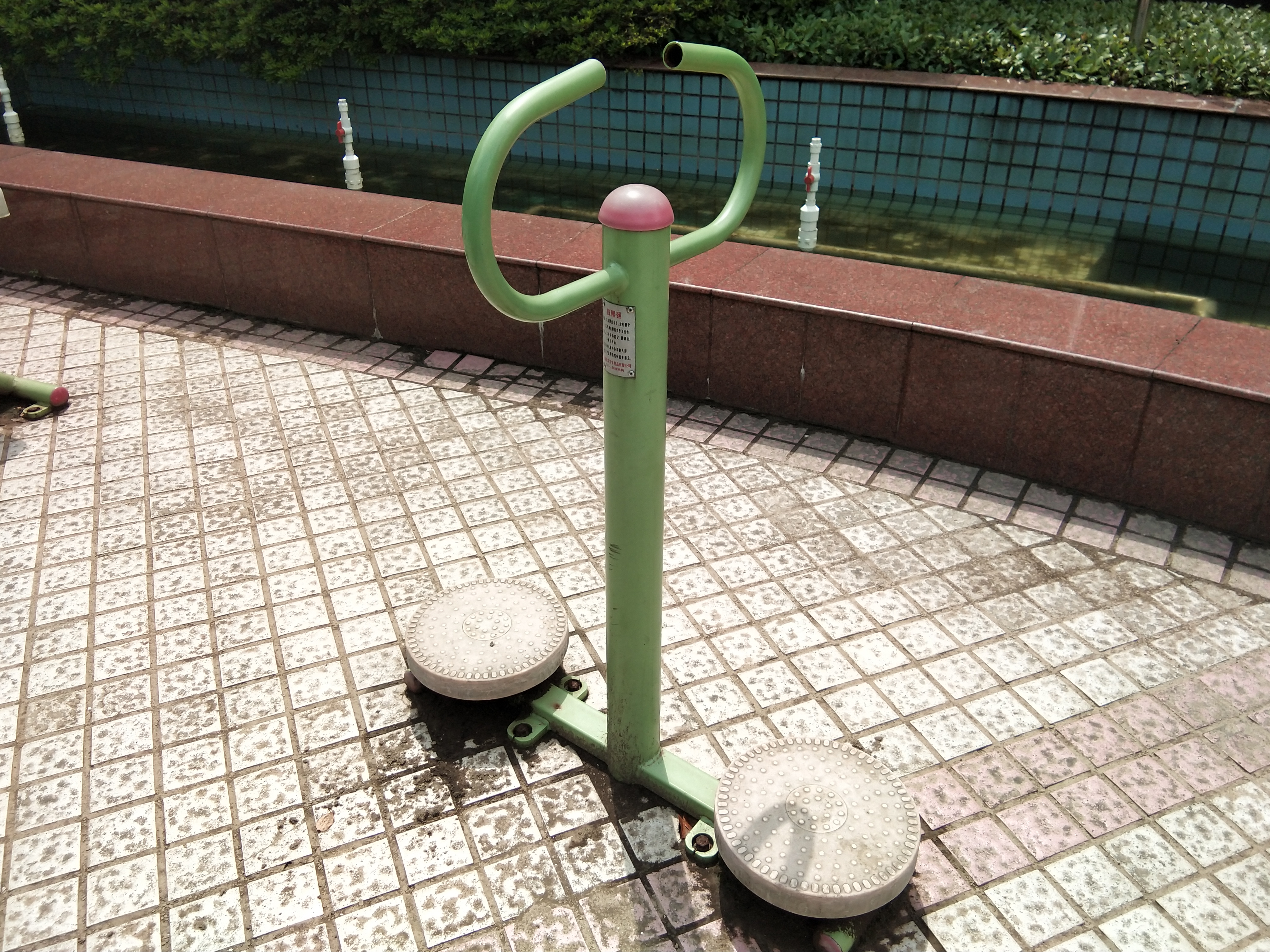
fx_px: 1174
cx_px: 632
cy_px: 461
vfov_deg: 44.2
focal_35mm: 32
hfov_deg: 56.8
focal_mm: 3.69
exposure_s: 1/974
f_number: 2.2
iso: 50
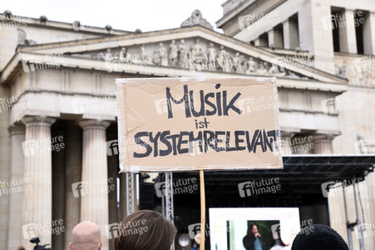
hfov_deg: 31.0
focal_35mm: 65
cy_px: 125
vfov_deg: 20.9
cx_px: 188
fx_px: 677
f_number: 8
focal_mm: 65
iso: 500
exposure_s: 1/160
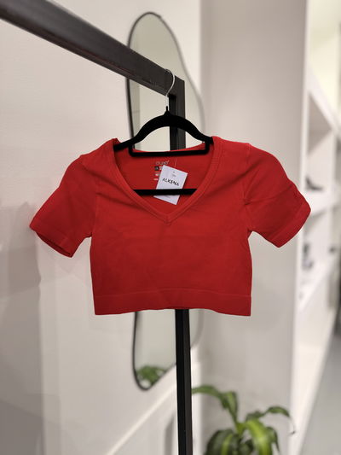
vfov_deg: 71.6
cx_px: 170
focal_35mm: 24
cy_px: 228
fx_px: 315
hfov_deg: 56.8
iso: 160
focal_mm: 6.76
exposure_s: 1/50
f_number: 1.78
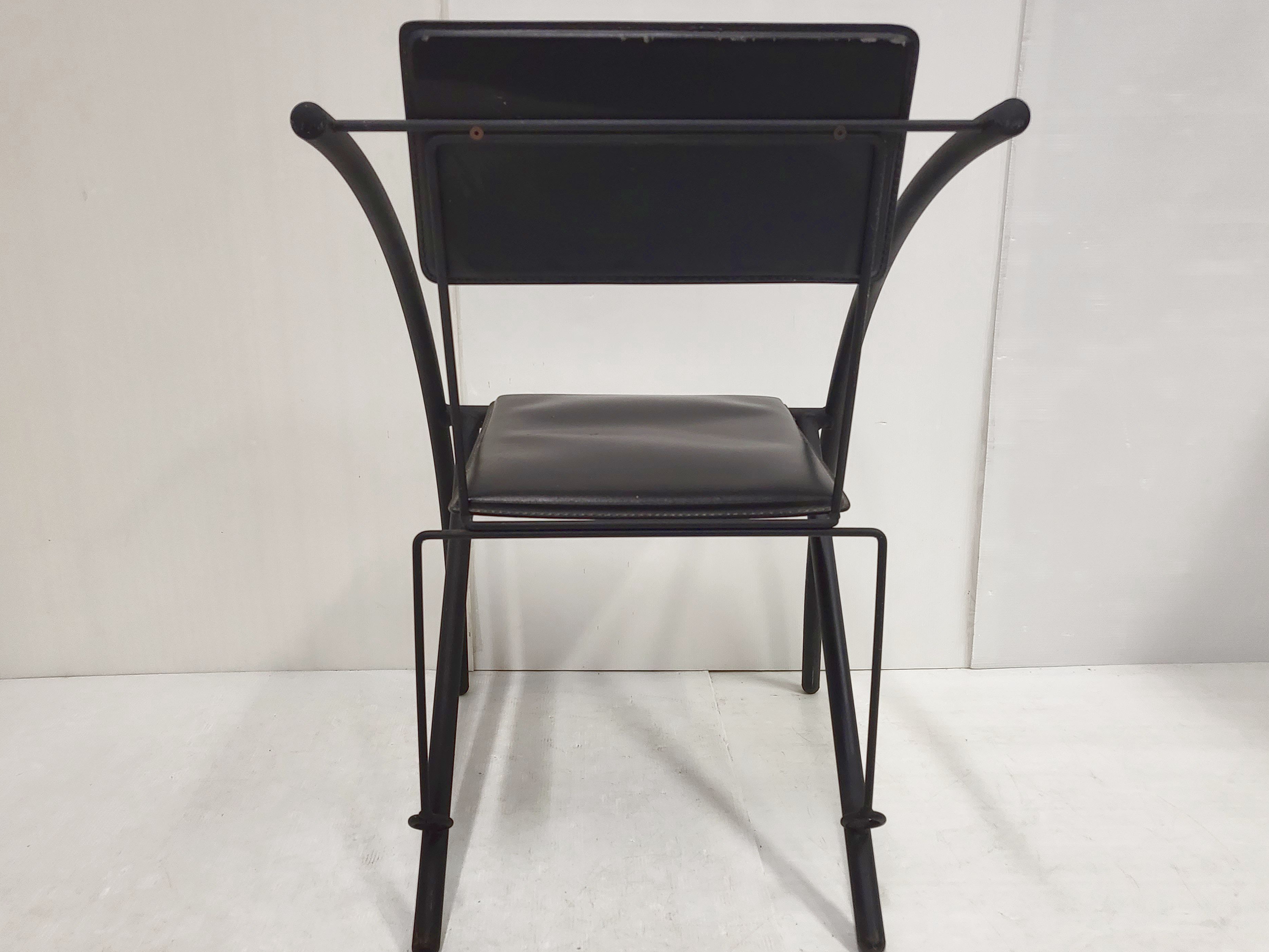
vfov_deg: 49.7
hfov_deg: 63.4
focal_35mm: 28
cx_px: 638
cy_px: 494
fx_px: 1027
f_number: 1.8
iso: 320
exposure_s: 1/100
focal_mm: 4.25
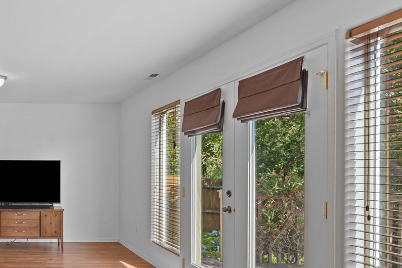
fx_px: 357
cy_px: 166
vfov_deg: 40.8
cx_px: 10
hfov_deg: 49.2
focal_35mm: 32
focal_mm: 15
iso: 200
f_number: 7.1
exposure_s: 1/8
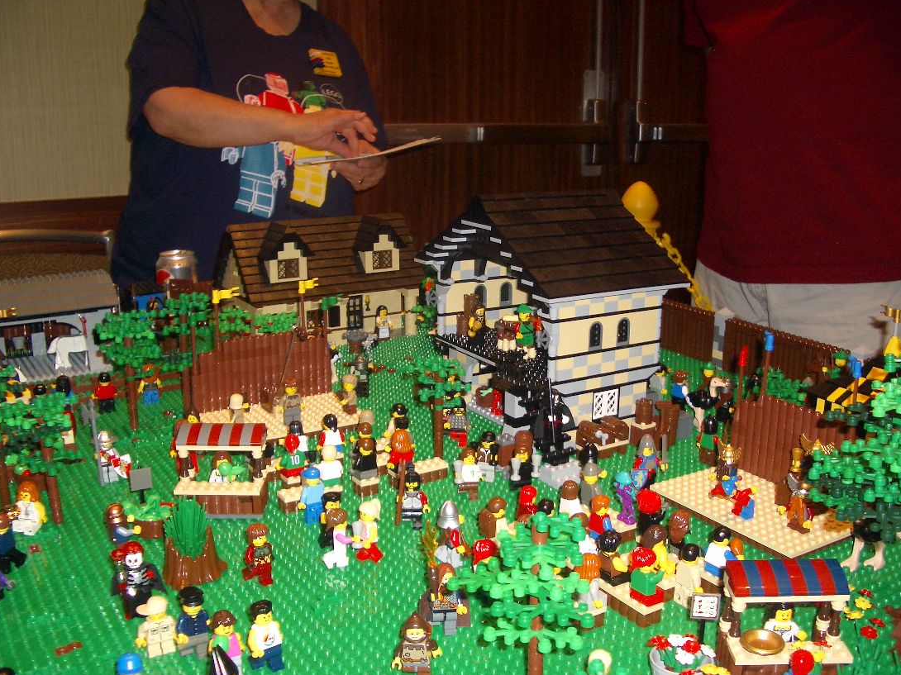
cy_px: 336
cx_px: 470
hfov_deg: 50.1
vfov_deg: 38.7
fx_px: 963
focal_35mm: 37
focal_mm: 5.8
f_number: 2.6
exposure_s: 1/60
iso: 100
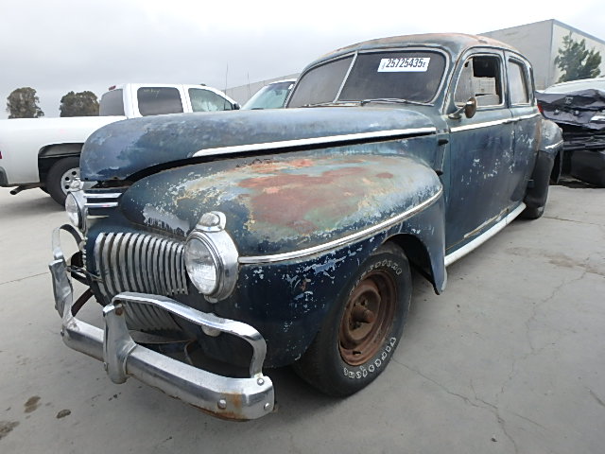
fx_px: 367
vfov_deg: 63.4
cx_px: 302
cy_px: 227
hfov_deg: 79.0
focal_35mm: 21
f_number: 3.5
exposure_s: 1/640
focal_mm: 3.7
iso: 125
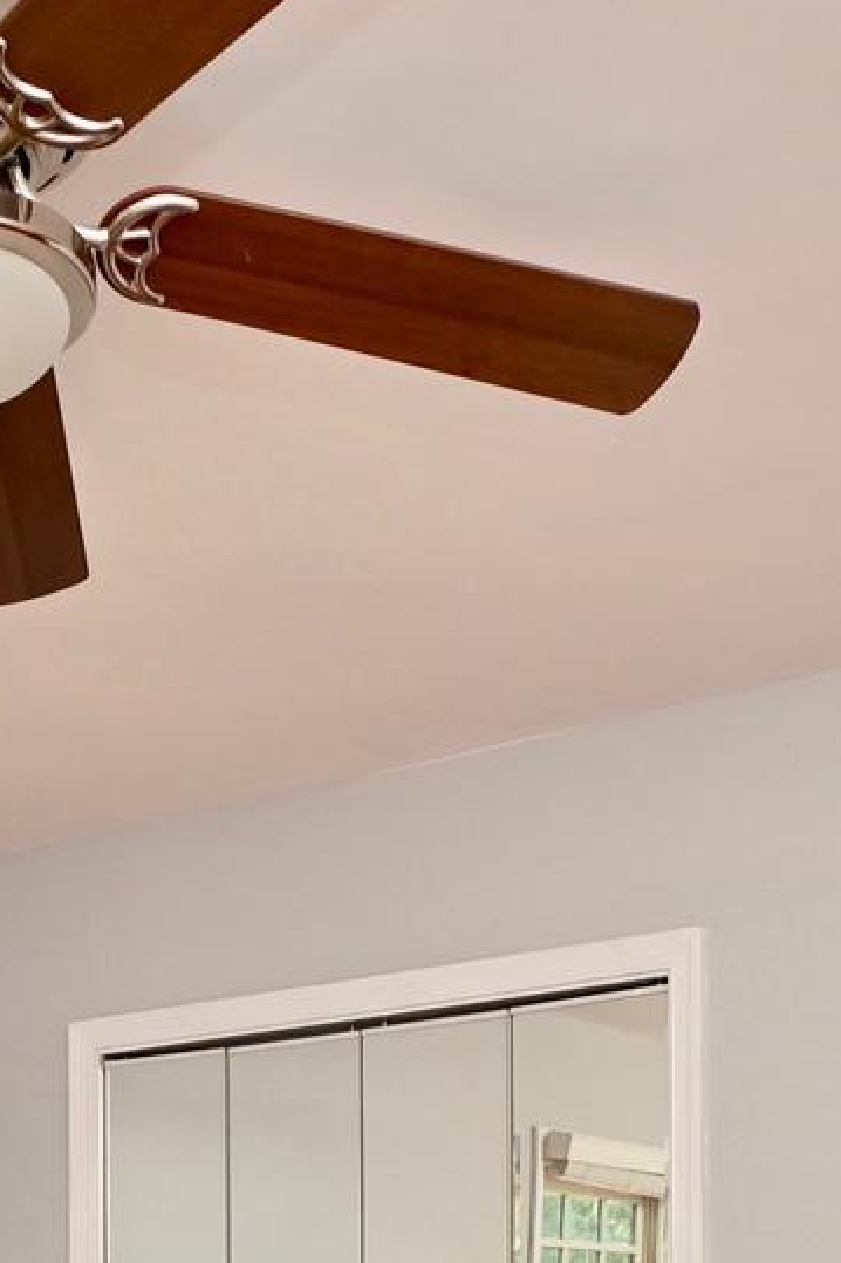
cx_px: 255
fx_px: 1999
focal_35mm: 57
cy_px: 1386
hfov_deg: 23.6
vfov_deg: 31.2
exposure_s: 1/30
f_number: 7.1
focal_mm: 10
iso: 200
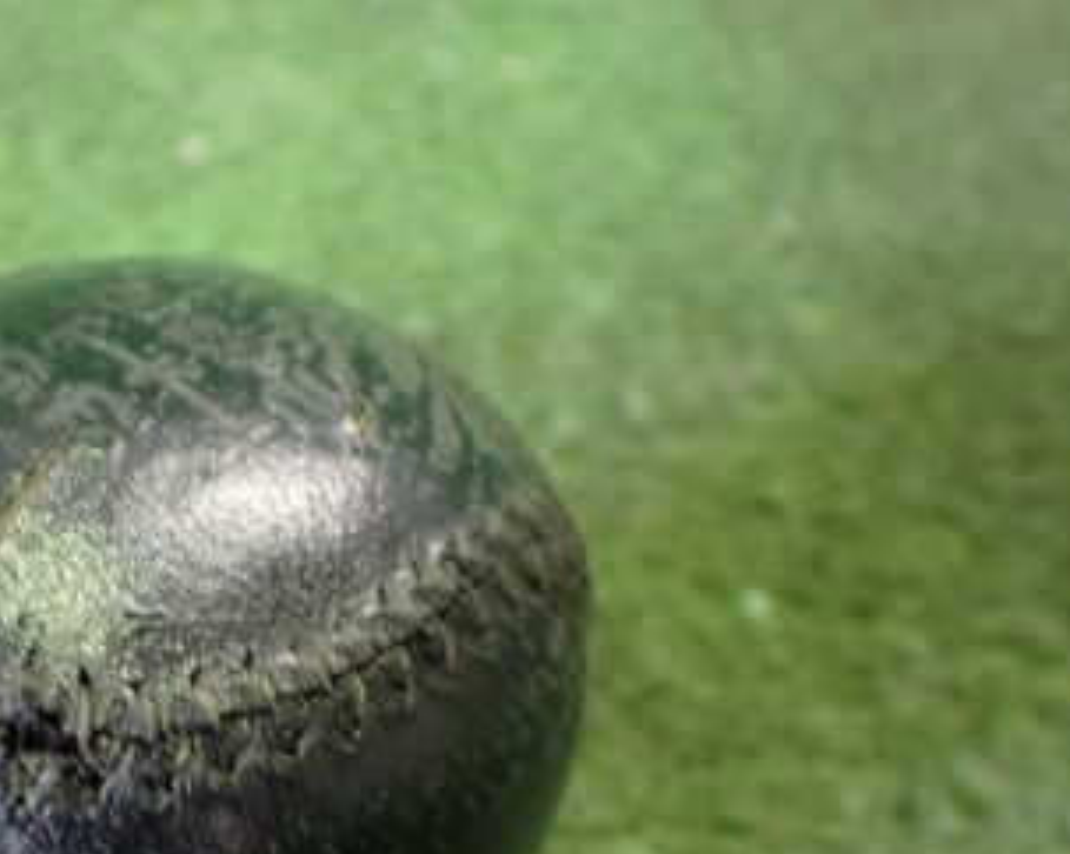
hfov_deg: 31.3
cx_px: 148
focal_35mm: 58
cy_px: 678
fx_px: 1836
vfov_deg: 25.8
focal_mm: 5.4
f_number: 2.3
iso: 800
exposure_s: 1/30
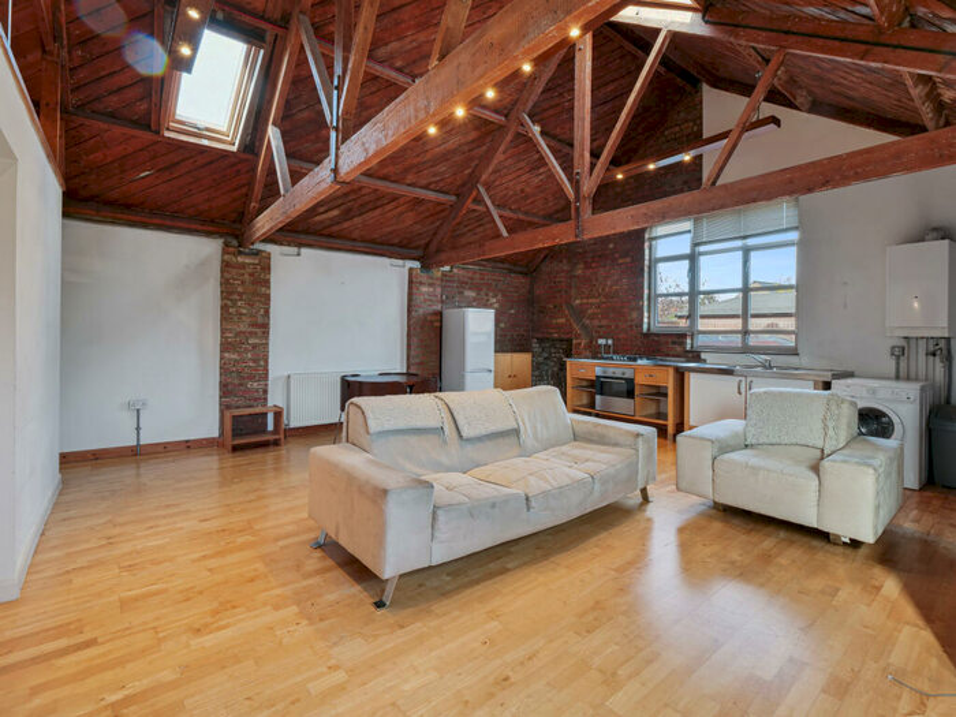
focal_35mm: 16
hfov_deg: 94.5
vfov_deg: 78.1
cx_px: 478
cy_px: 358
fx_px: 442
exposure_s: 1/4
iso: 200
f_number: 10
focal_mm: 8
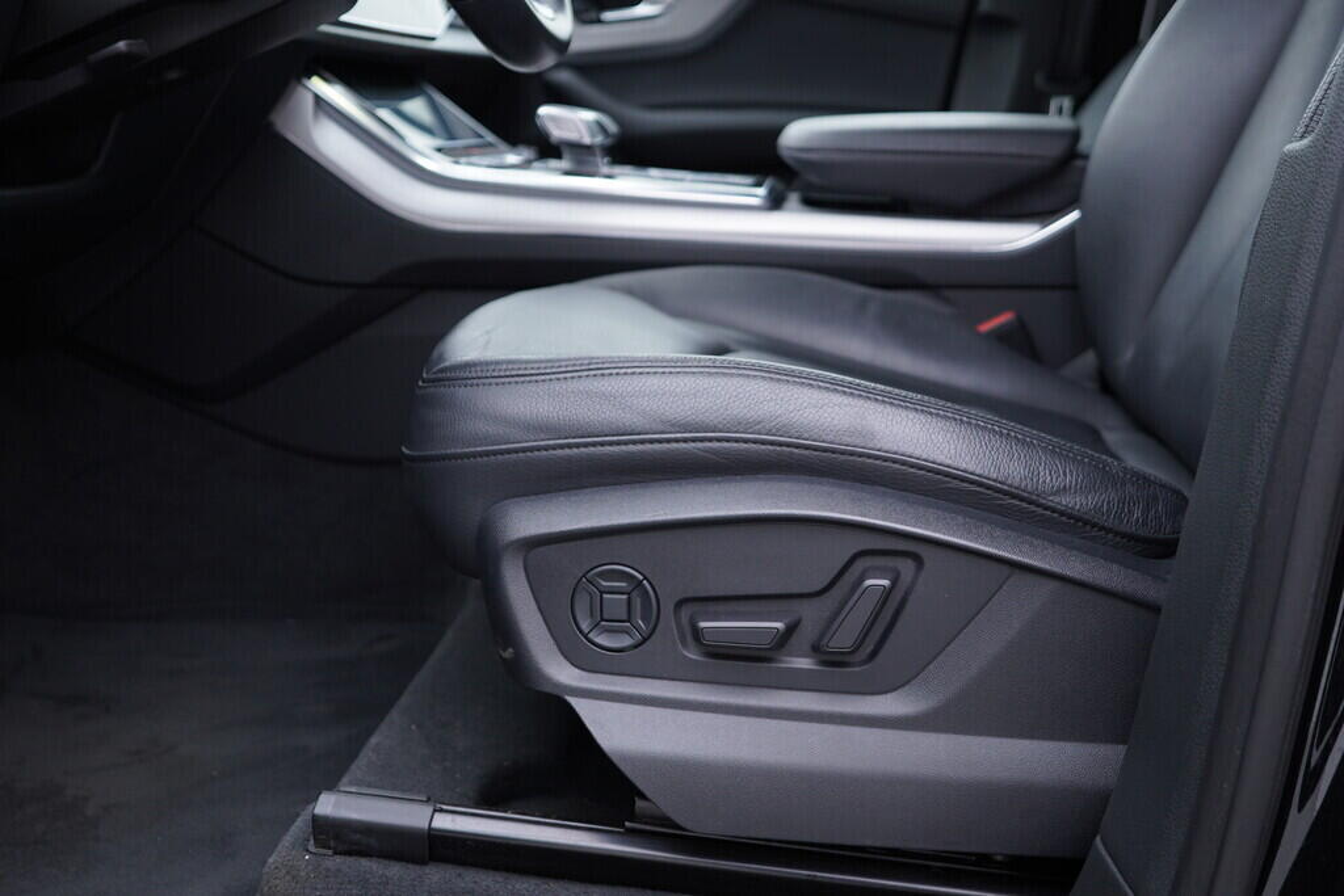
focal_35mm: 36
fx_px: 1344
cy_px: 448
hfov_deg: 53.1
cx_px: 672
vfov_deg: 36.9
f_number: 2.8
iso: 160
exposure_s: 1/40
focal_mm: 24
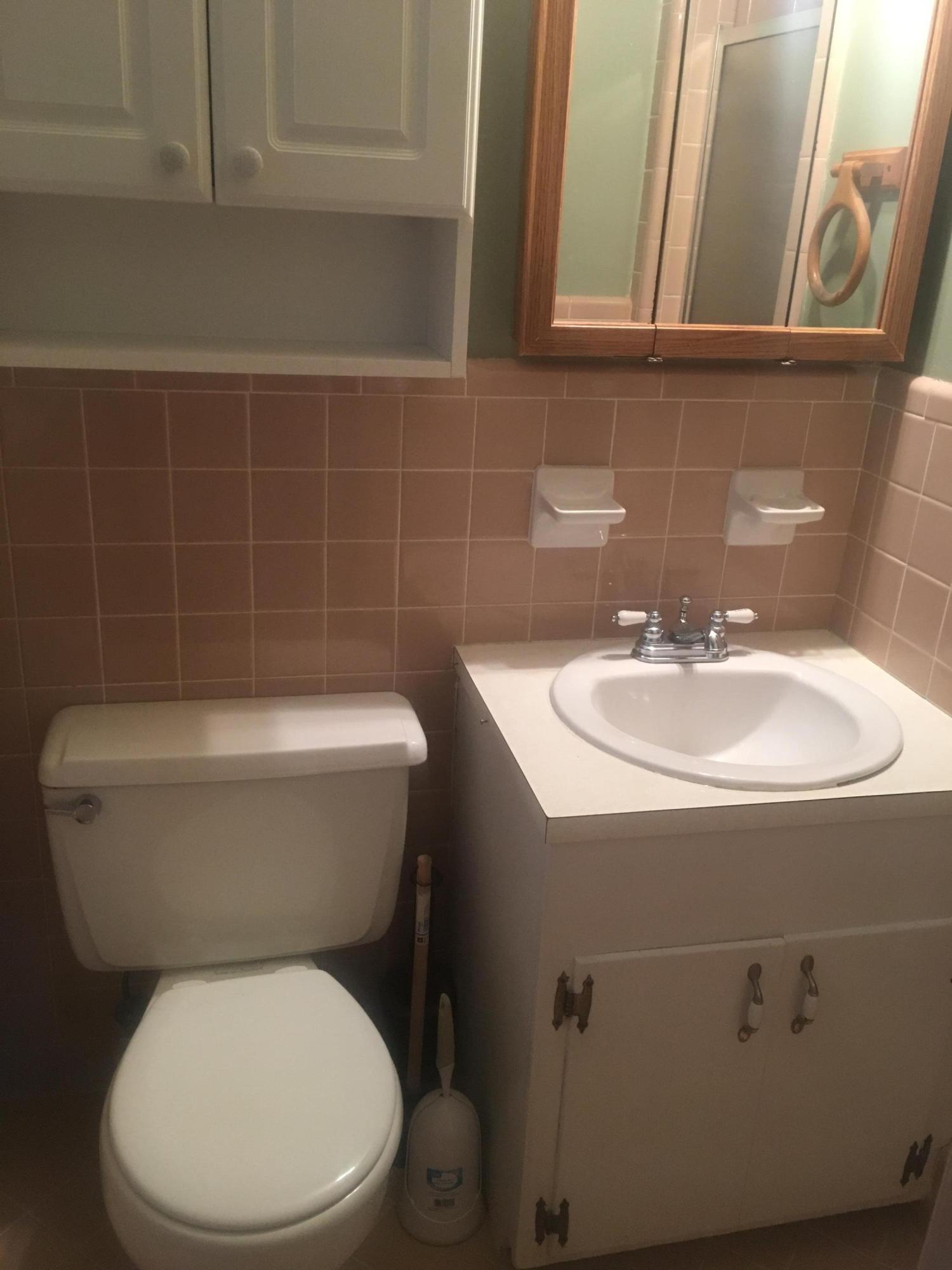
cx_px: 476
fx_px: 1063
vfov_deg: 61.7
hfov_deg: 48.2
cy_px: 635
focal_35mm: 29
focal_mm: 4.15
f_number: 2.2
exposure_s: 1/15
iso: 80
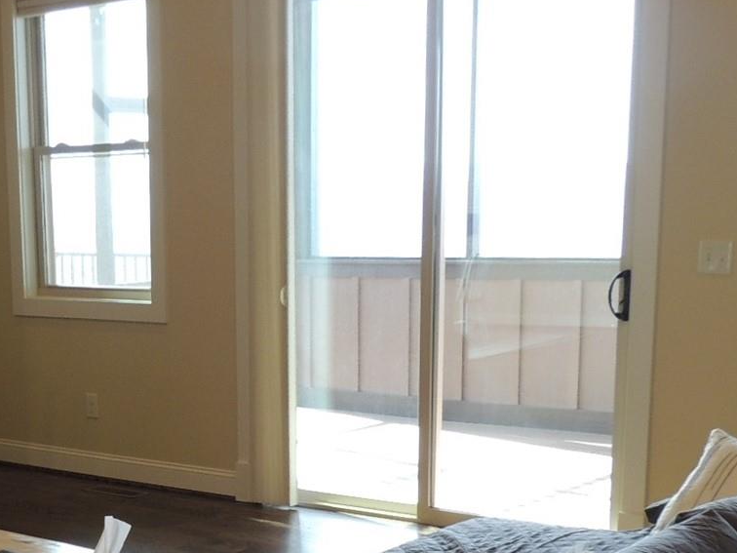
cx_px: 151
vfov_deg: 22.0
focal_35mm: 65
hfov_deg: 29.2
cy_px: 506
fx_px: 1384
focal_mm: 4.3
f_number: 3
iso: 110
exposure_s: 1/30
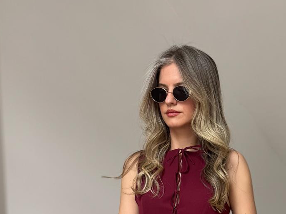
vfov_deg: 22.1
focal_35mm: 56
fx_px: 463
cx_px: 219
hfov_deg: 33.6
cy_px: 309
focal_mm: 6.76
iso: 64
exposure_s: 1/196
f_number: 1.78
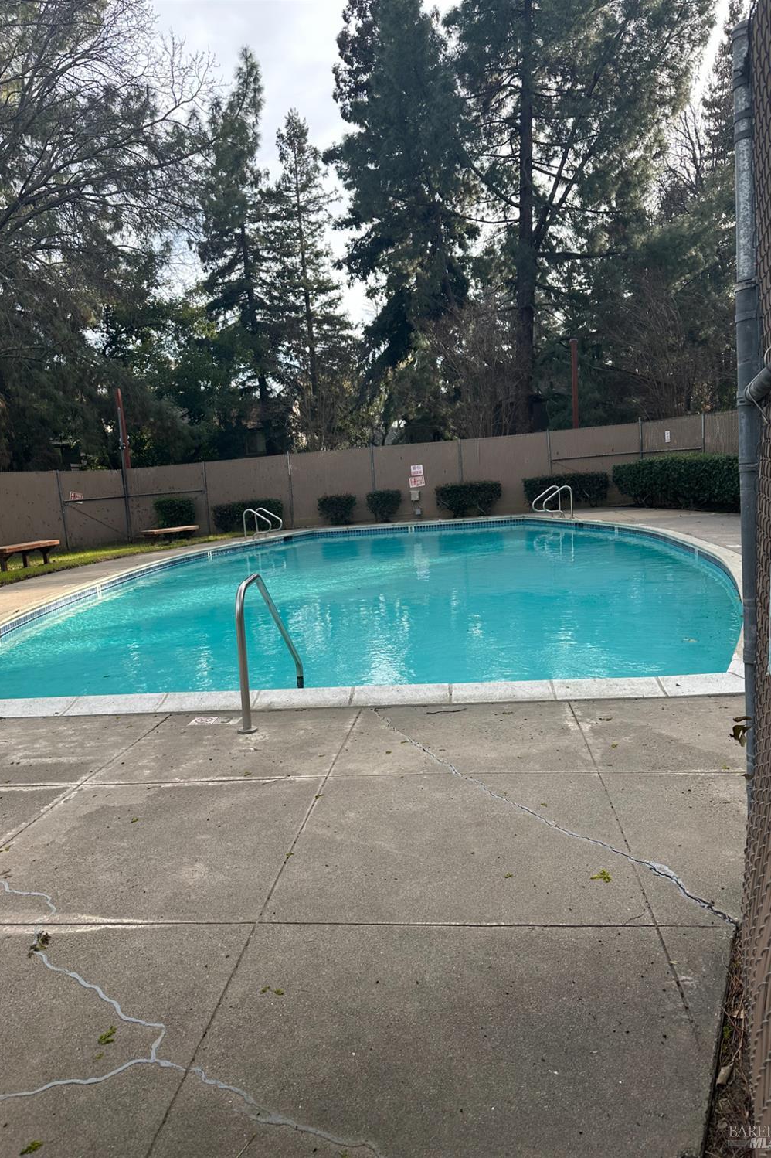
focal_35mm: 25
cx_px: 357
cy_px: 579
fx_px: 803
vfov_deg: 71.5
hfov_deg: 51.2
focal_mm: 6.86
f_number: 1.78
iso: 80
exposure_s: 1/1029
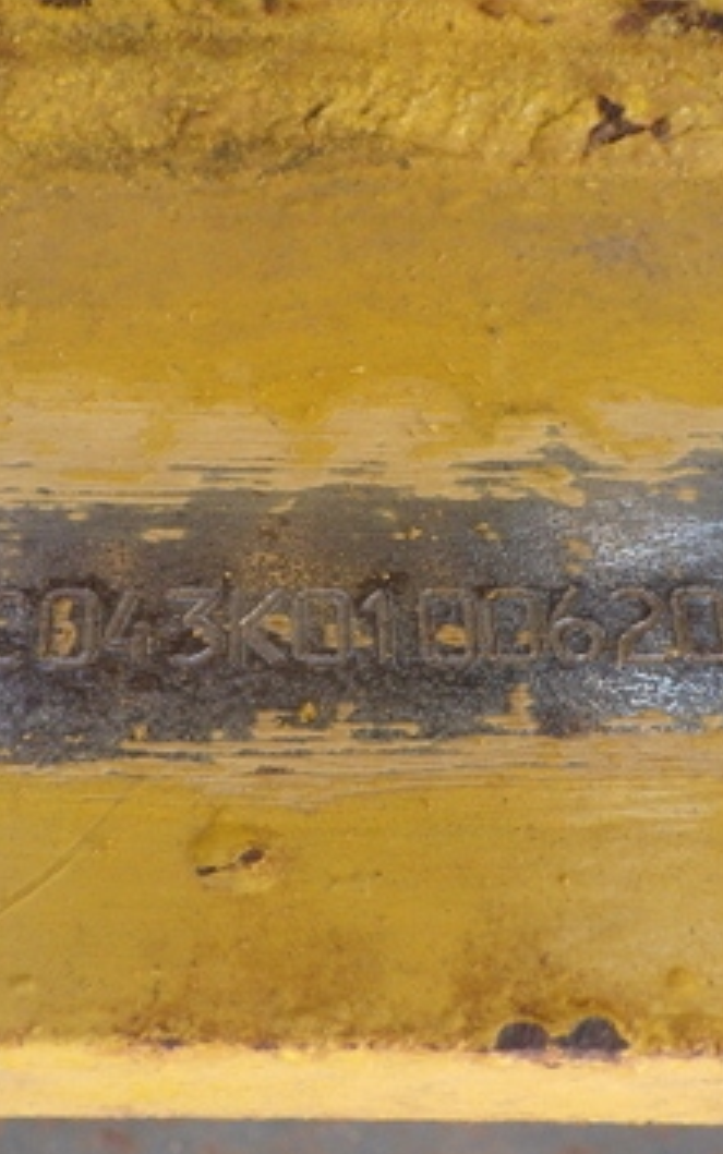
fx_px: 1543
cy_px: 585
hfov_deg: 26.3
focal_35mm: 49
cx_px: 262
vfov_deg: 41.0
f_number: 3.8
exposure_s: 1/50
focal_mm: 6.1
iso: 125
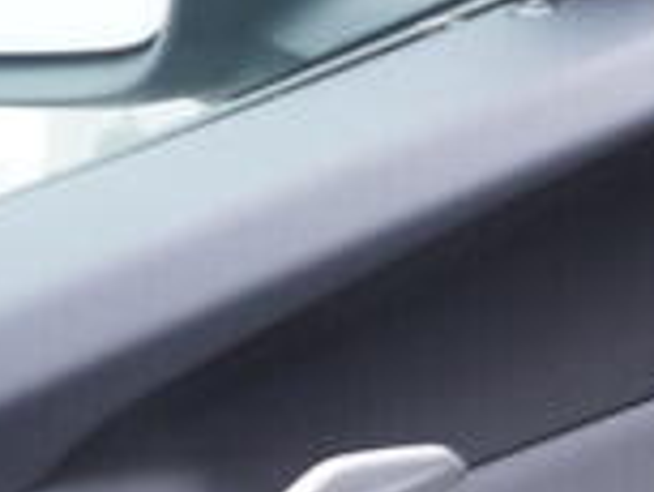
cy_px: 524
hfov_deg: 7.8
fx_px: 4368
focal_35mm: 231
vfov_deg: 6.4
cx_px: 1744
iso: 320
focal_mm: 24
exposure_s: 1/40
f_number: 2.8
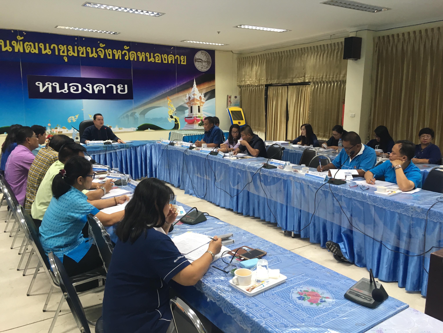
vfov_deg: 48.2
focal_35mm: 29
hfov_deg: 61.7
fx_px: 371
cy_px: 166
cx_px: 222
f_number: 2.2
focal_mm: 4.15
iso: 80
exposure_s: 1/33
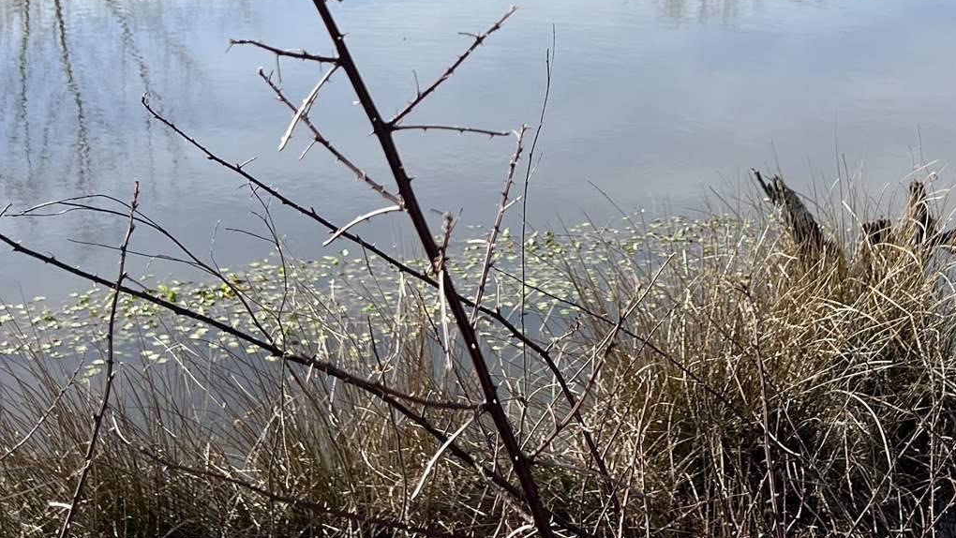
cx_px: 524
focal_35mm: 64
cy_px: 47
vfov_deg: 18.5
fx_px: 1623
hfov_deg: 32.8
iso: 50
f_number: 1.5
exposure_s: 1/3704
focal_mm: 5.7
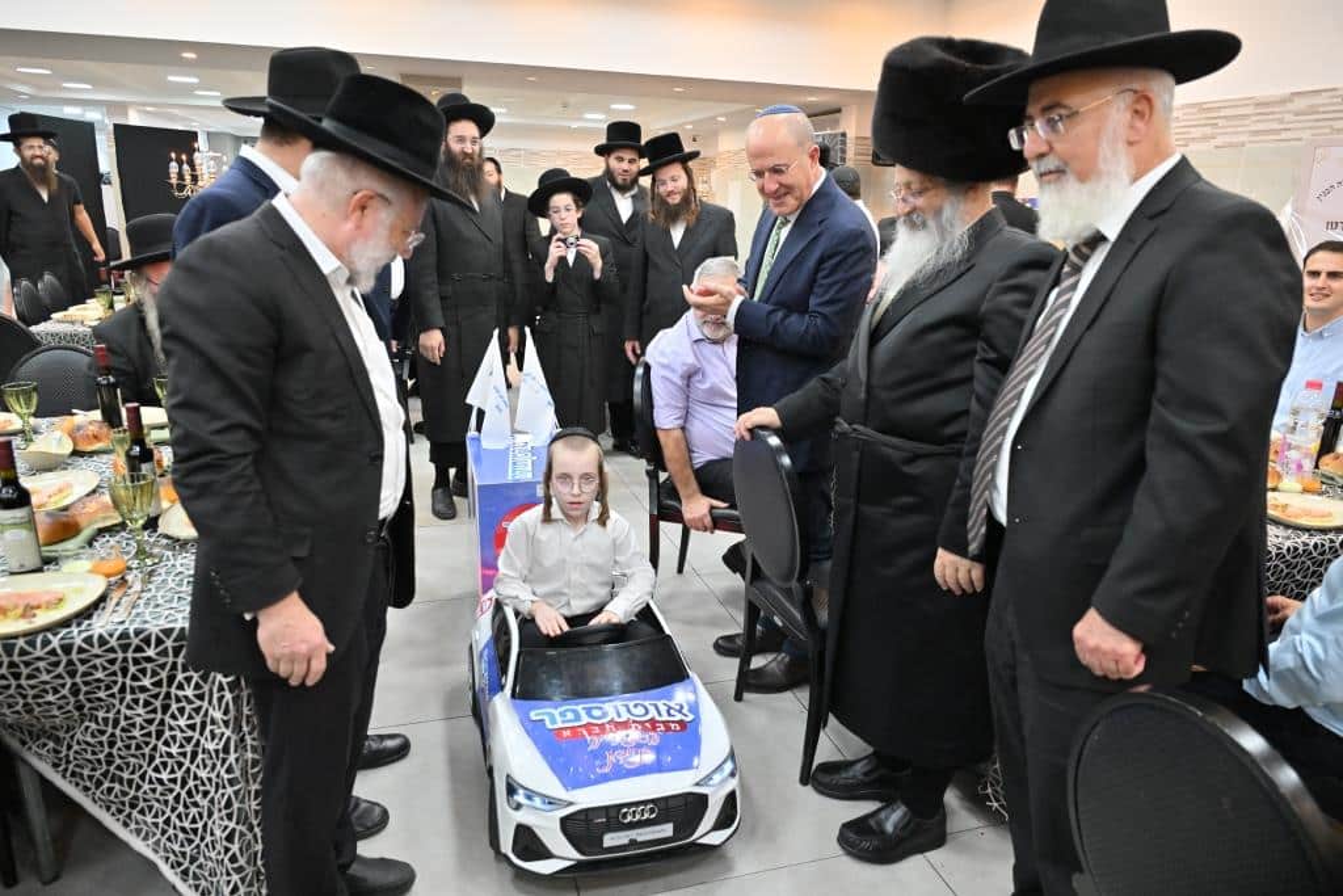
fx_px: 895
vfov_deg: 53.1
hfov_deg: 73.7
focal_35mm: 24
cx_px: 672
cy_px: 448
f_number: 4
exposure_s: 1/200
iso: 1250
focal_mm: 24
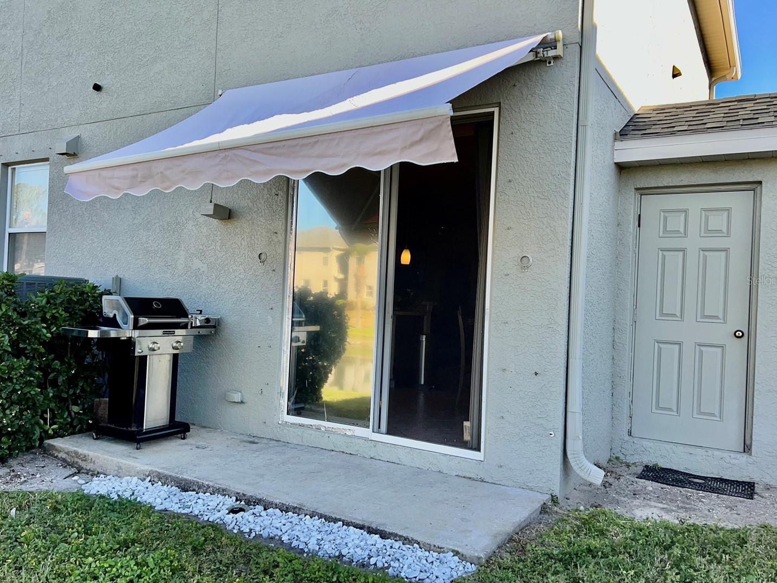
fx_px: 651
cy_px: 280
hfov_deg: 61.6
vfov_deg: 48.2
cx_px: 364
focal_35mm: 29
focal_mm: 5.7
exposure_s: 1/1377
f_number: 1.5
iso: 32
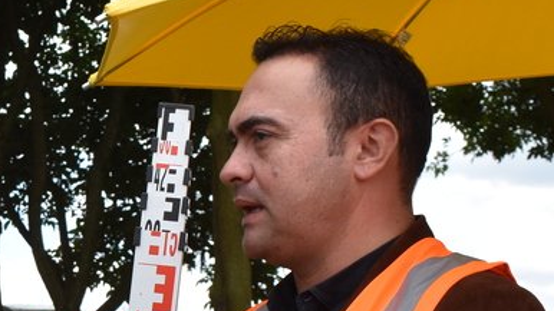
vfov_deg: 9.4
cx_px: -144
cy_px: 350
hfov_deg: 16.1
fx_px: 1865
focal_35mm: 127
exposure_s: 1/500
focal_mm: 26
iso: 360
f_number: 8
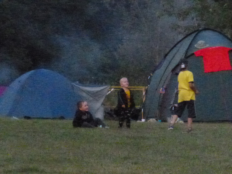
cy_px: 87
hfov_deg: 3.5
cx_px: 116
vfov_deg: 2.6
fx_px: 3773
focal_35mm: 563
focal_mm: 45
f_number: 5.9
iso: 1600
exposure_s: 1/80
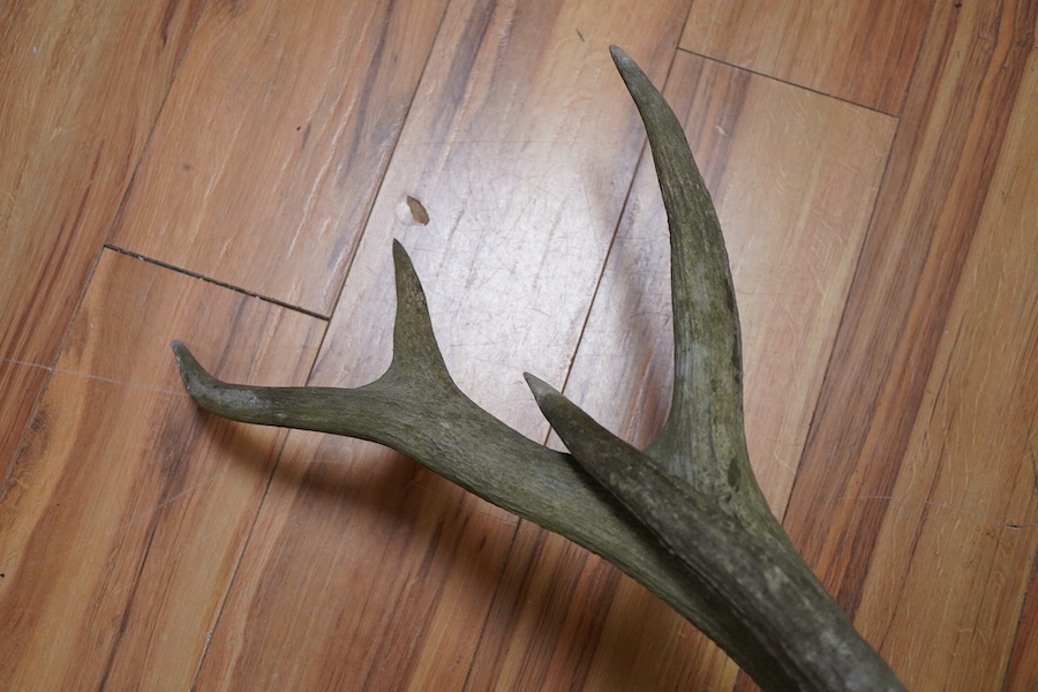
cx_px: 519
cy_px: 346
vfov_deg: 29.9
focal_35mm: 45
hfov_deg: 43.6
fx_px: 1297
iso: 1250
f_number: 4
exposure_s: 1/125
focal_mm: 30
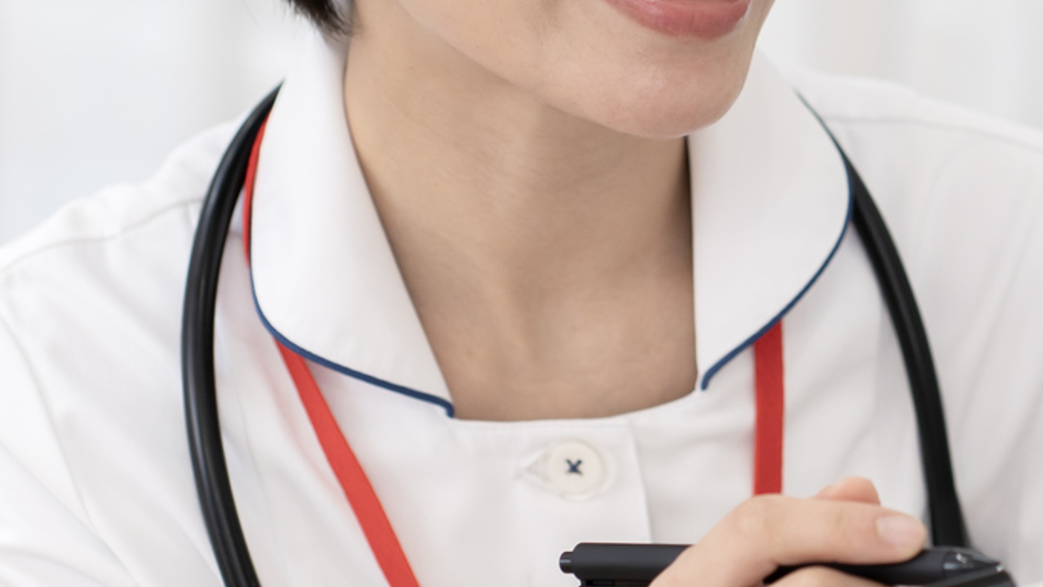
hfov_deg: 8.2
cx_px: 856
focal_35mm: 261
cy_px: -30
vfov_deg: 4.6
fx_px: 7220
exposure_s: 1/125
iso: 500
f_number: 3.2
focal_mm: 85
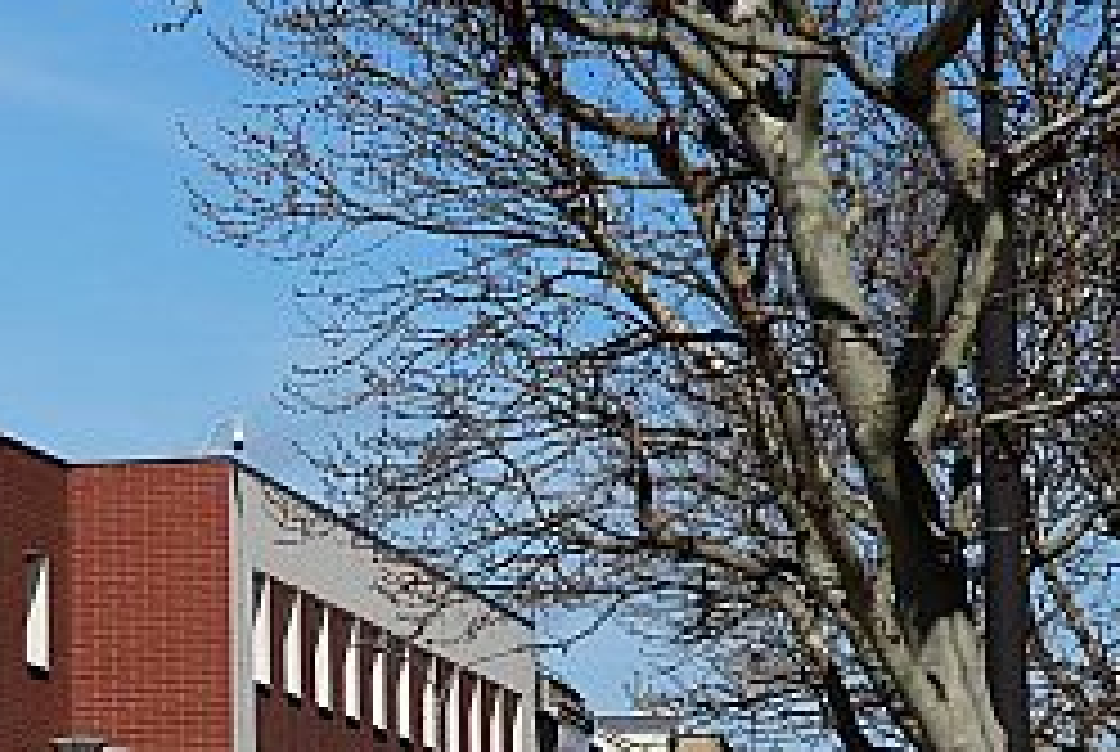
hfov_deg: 10.2
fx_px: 6109
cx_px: -373
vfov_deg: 7.0
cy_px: 588
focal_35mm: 196
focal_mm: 61
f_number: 7.1
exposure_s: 1/320
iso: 100
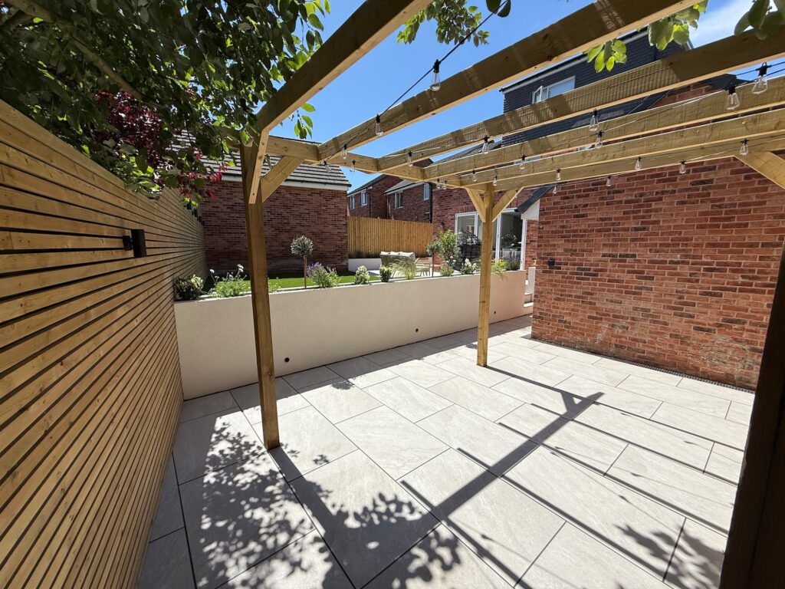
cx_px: 392
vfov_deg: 85.7
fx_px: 317
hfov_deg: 102.1
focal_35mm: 14
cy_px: 294
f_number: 2.2
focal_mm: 2.22
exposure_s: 1/2506
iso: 50
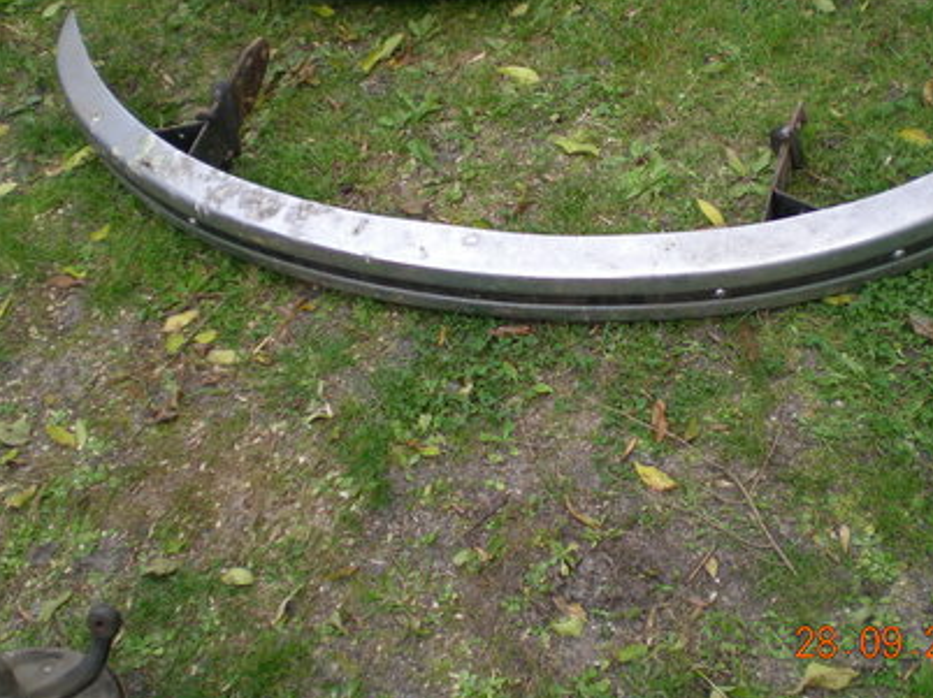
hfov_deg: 36.7
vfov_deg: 27.9
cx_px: 562
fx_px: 1401
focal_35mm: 52
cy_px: 264
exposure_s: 1/112
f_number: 3.1
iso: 50
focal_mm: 6.3
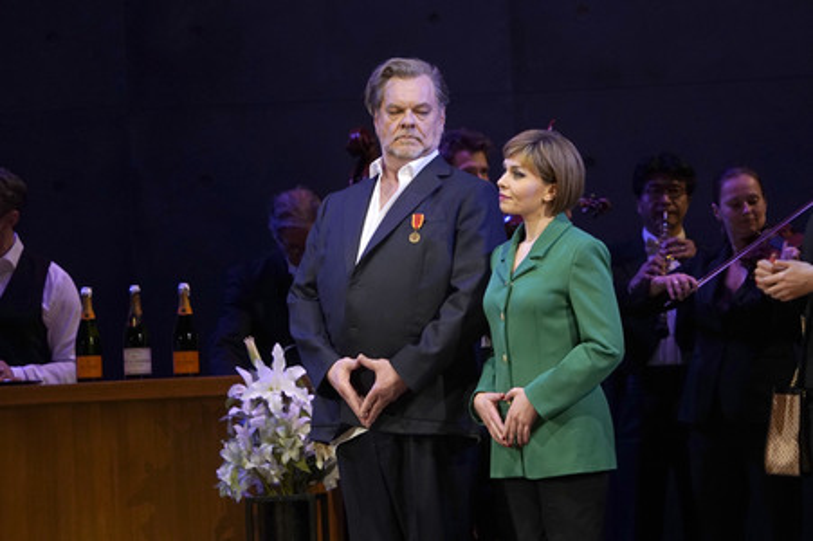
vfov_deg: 4.3
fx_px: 7244
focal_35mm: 321
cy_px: 270
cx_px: 406
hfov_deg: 6.4
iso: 3200
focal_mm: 321
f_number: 6.3
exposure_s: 1/200
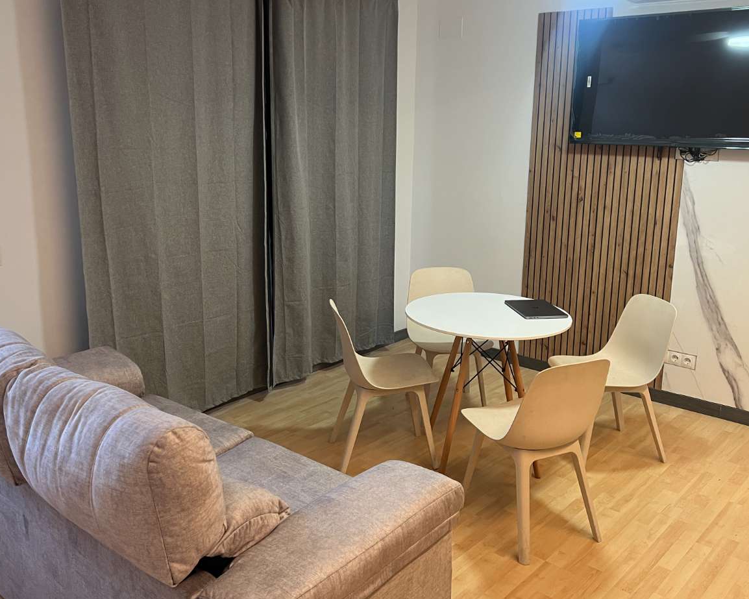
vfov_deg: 44.5
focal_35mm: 33
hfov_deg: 54.2
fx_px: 731
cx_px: 378
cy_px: 281
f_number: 1.5
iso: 125
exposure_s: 1/62
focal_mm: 5.7
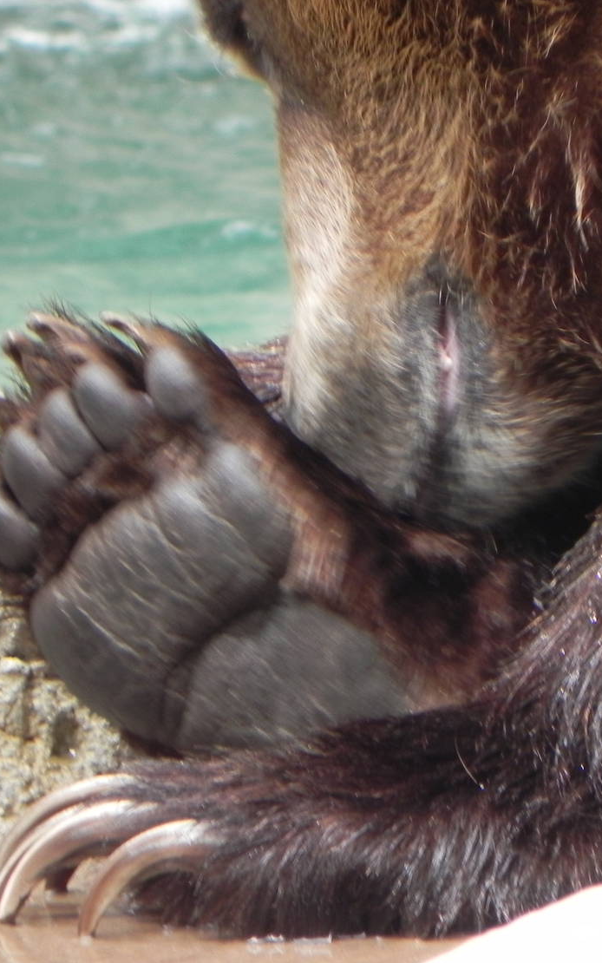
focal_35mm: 1036
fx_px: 27188
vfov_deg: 2.0
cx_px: 398
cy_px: 457
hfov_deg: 1.3
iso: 217
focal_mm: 120
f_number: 5
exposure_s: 1/60
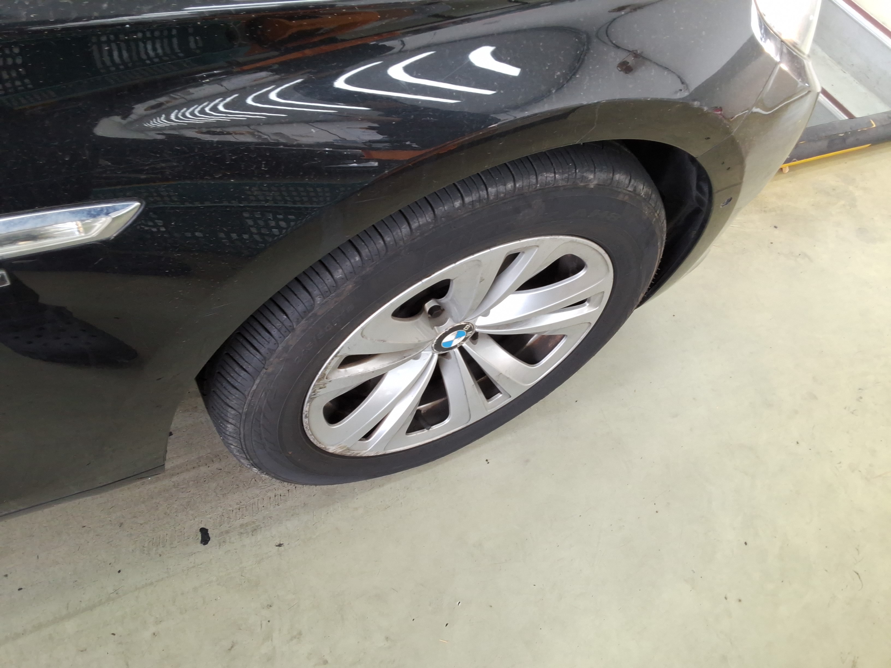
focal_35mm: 28
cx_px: 446
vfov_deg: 49.7
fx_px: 721
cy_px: 334
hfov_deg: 63.4
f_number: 1.9
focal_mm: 2.91
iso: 72
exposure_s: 1/40
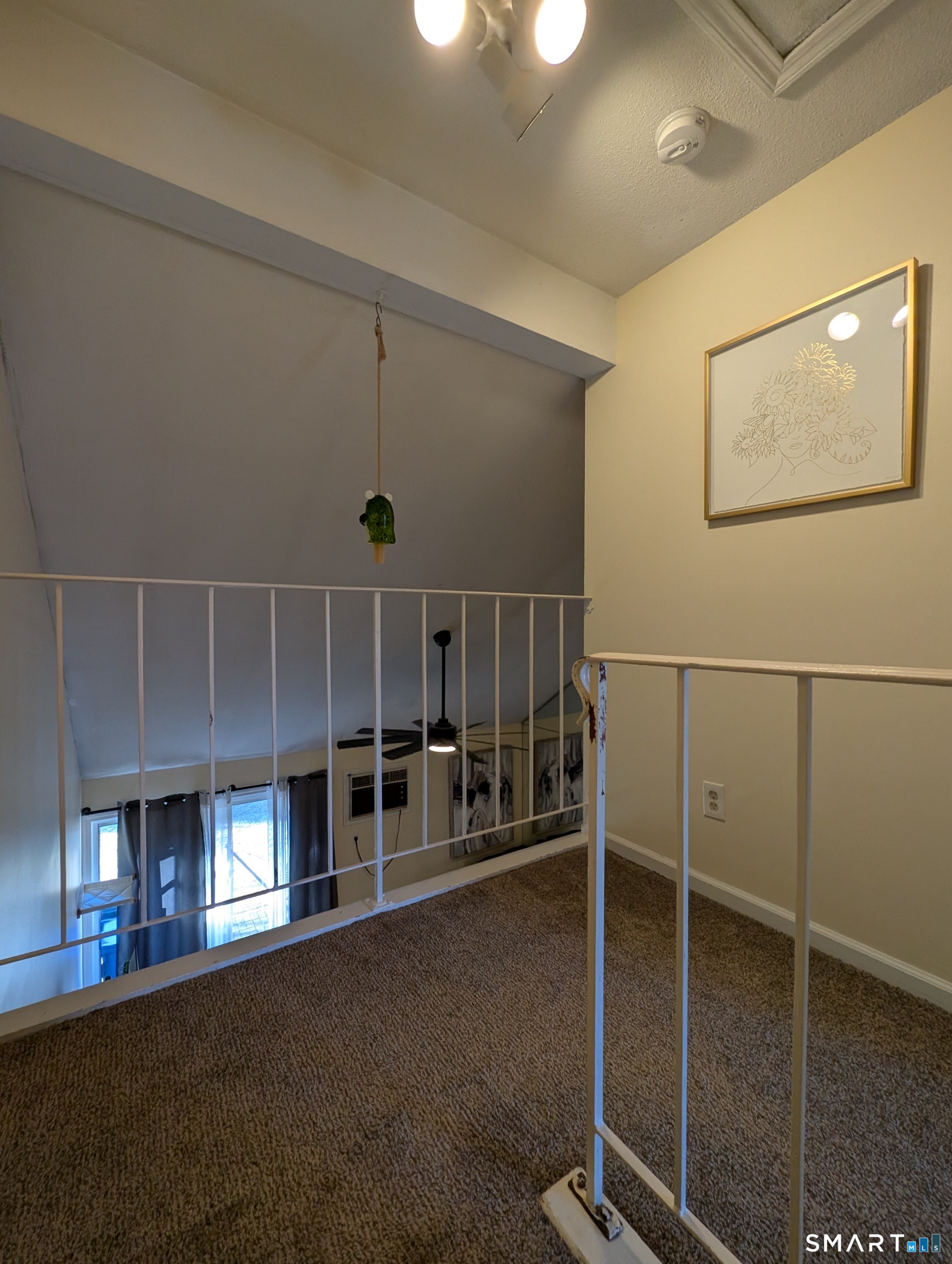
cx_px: 476
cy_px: 632
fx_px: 475
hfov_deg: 90.1
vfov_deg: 106.1
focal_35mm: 13
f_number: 2.2
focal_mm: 1.95
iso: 319
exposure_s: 1/120
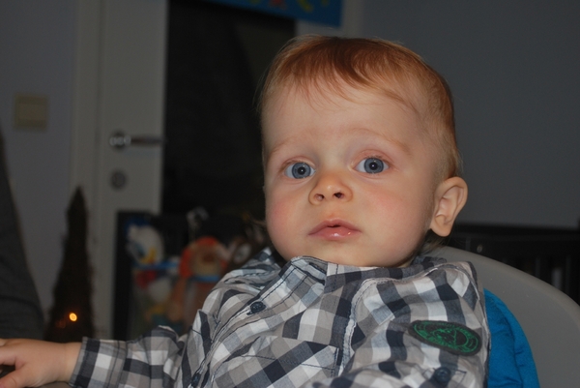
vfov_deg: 25.1
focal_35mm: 54
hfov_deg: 36.8
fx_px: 871
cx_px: 290
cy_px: 194
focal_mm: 36
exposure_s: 1/60
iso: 200
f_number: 5.3
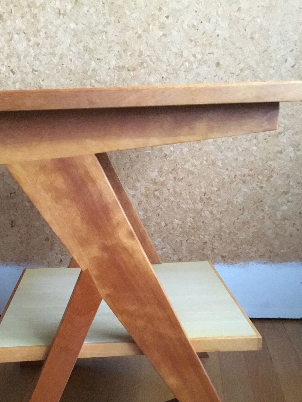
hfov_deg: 33.5
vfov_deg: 43.3
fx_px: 500
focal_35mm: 43
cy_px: 265
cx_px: 125
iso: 400
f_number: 2.4
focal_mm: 3.3
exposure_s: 1/17
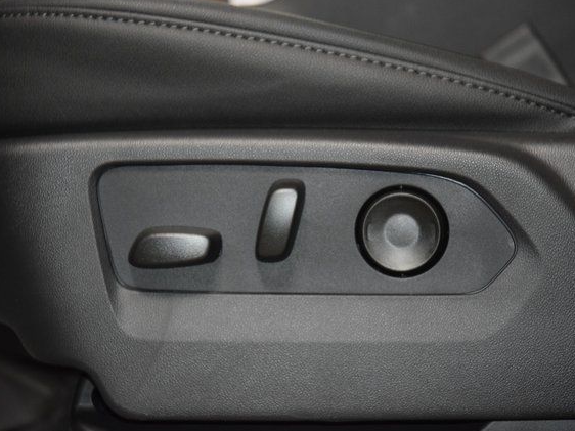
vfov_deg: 12.9
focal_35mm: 115
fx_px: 1909
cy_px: 214
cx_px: 301
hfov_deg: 17.1
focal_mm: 70
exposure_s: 1/50
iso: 2200
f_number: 4.5
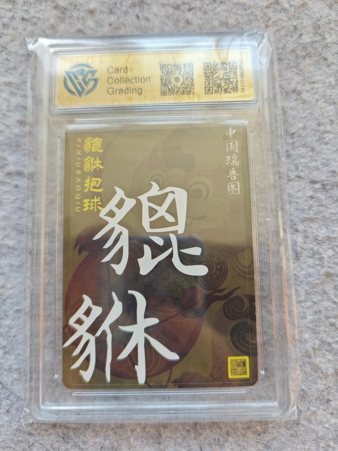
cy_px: 226
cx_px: 169
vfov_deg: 73.9
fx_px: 299
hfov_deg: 58.9
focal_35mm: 23
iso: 50
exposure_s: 1/119
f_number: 1.6
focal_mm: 6.55
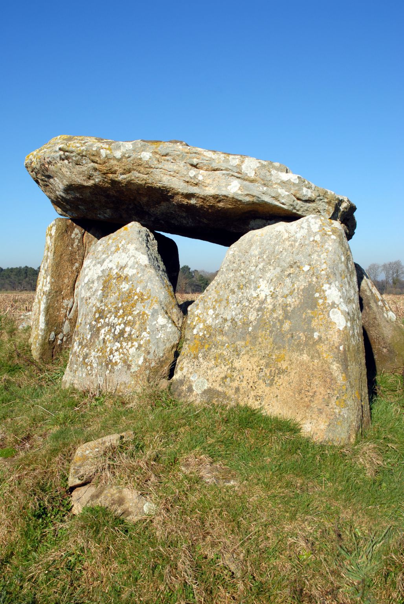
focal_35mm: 33
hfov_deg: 40.1
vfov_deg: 57.2
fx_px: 554
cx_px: 202
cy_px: 302
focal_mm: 22
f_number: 8
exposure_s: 1/250
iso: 100
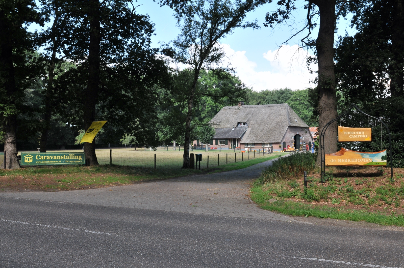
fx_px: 404
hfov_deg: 53.2
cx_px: 202
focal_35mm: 36
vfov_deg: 36.8
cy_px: 134
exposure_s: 1/400
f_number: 8
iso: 400
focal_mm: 24
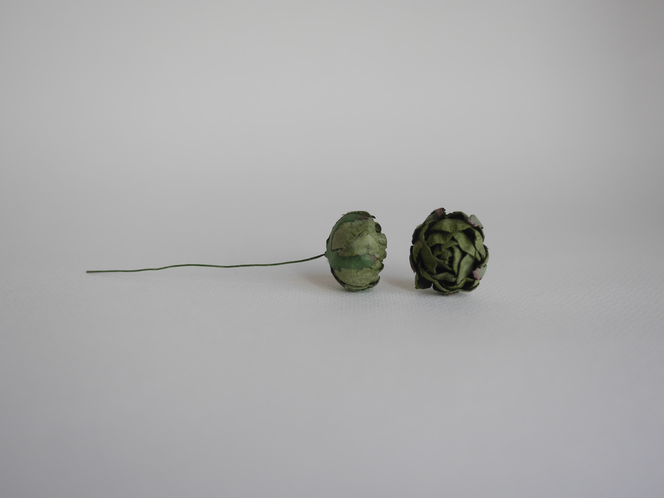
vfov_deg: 36.0
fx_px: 768
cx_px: 332
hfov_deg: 46.8
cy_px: 249
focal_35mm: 40
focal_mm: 20
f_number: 2.2
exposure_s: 1/160
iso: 200
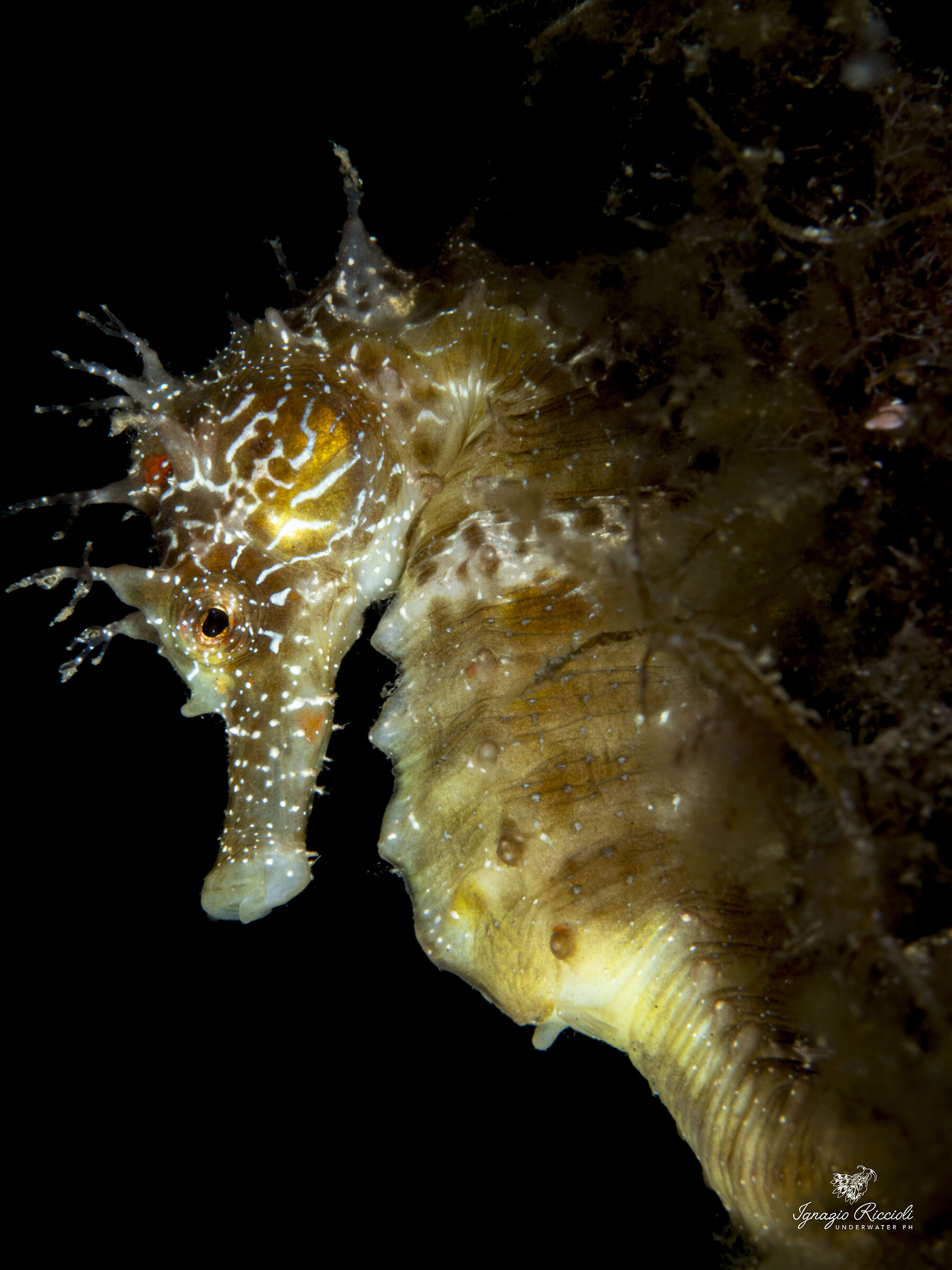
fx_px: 4400
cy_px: 635
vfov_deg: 16.4
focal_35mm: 120
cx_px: 476
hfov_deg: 12.3
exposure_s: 1/125
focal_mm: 60
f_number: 20
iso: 200
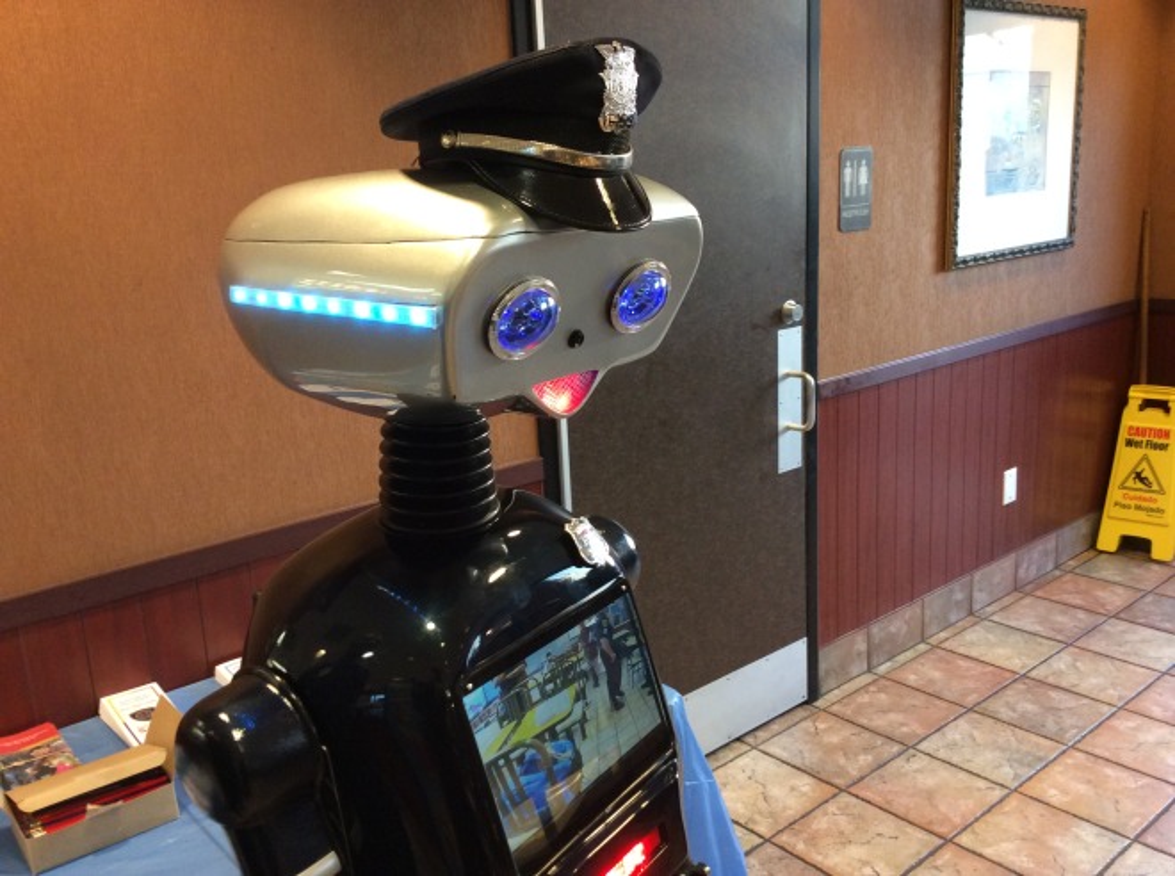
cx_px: 588
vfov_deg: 44.0
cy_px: 438
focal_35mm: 32
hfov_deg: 56.9
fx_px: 1084
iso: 100
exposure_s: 1/24
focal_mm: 3.3
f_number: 2.4
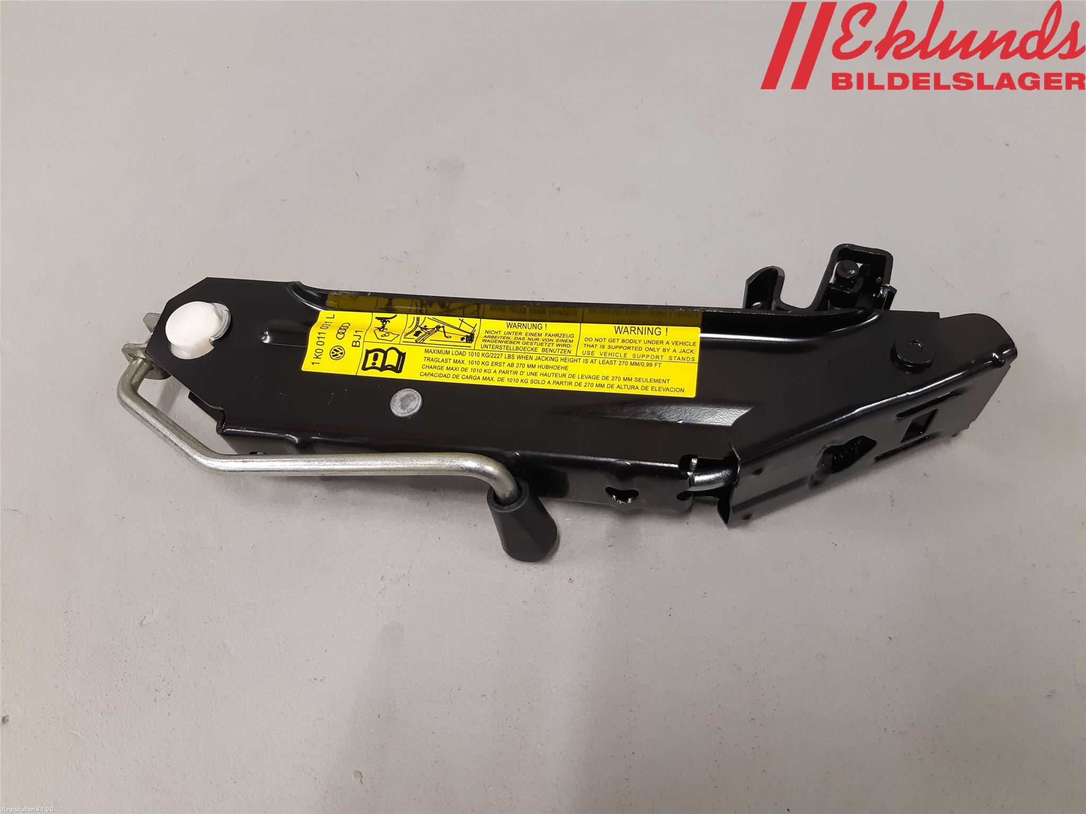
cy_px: 407
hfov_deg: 67.3
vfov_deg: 53.1
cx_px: 543
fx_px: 816
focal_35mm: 26
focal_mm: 3.93
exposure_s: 1/50
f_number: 1.7
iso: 160
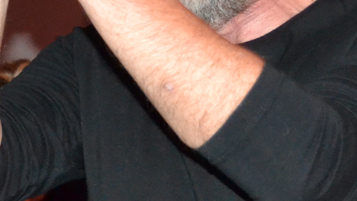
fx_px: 1742
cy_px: 89
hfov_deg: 11.3
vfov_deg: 6.6
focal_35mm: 184
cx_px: -150
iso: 3200
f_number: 4
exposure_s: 1/60
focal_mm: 28
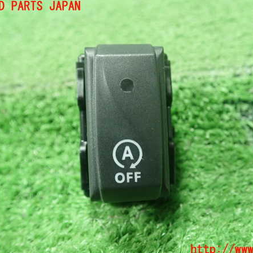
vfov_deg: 46.0
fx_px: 298
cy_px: 128
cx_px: 148
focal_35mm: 36
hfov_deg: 45.9
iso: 800
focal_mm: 5.5
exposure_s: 1/100
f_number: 2.3
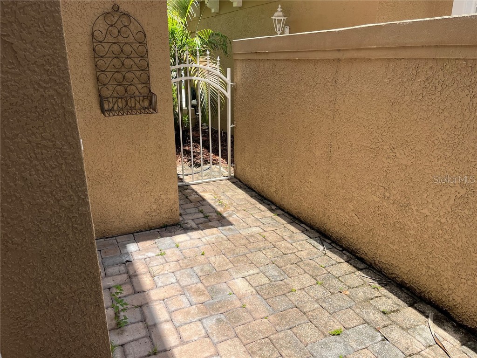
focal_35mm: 26
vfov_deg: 53.1
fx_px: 358
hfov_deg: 67.3
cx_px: 238
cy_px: 179
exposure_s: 1/1422
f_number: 1.6
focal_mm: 5.1
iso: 50
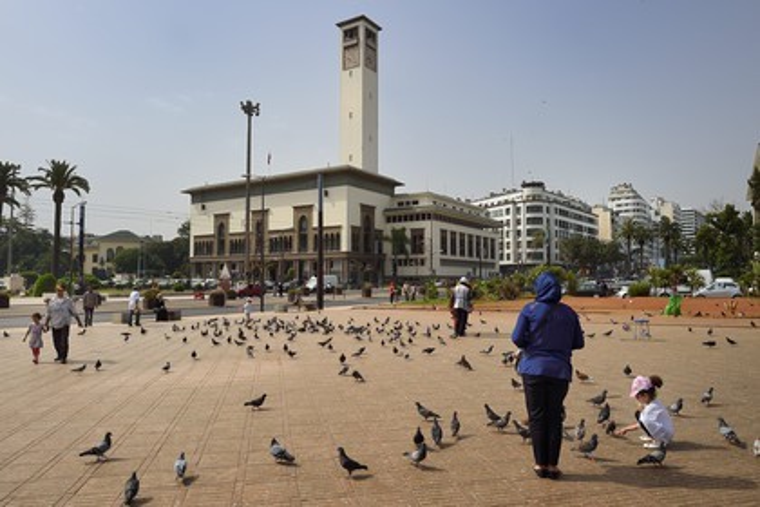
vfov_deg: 53.1
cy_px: 254
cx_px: 380
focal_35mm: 24
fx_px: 507
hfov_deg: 73.7
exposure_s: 1/250
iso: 200
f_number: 13
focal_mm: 24
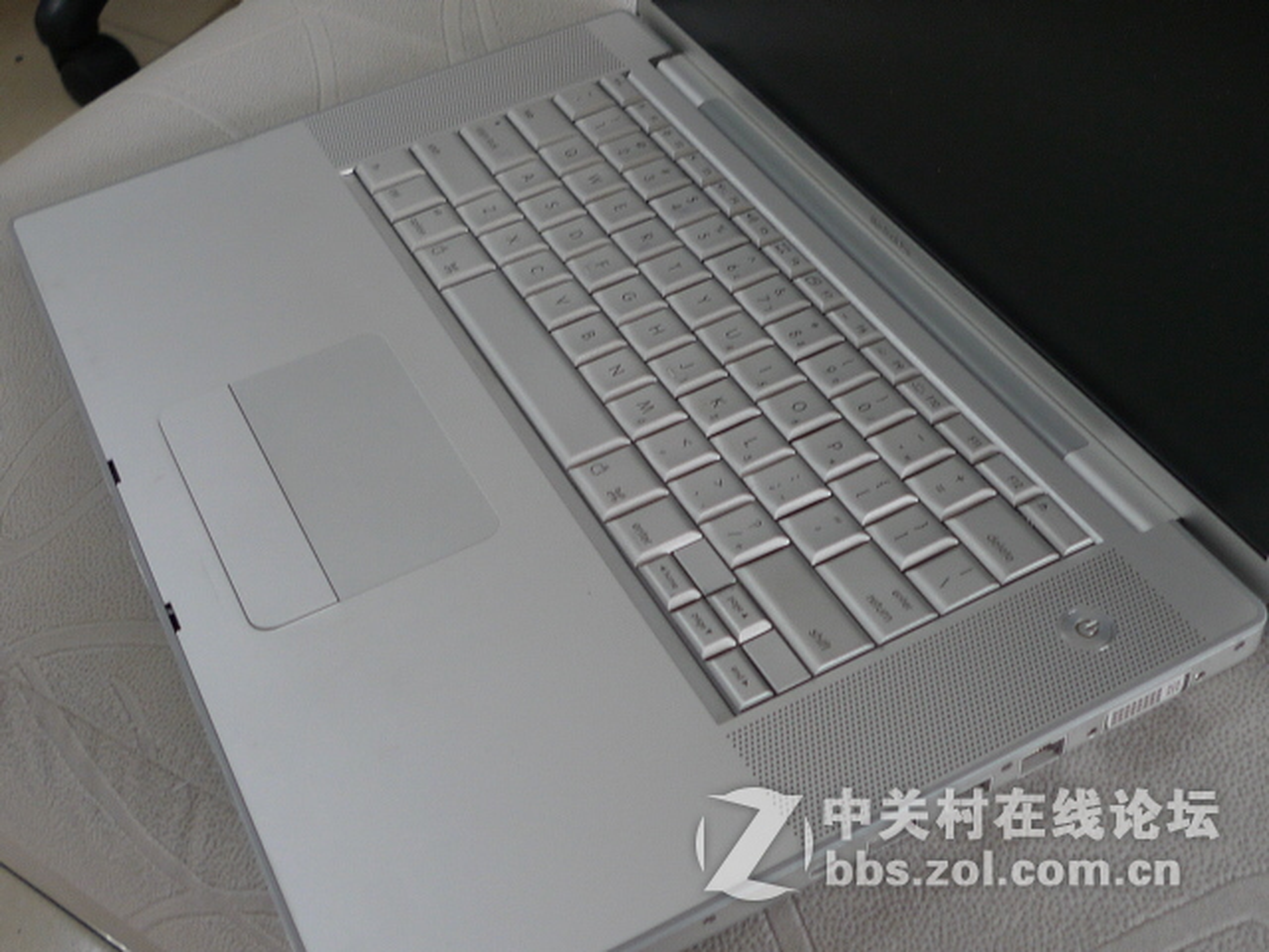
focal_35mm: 47
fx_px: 1723
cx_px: 634
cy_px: 476
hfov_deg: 40.4
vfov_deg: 30.9
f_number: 2.1
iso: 80
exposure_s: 1/20
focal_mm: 5.4
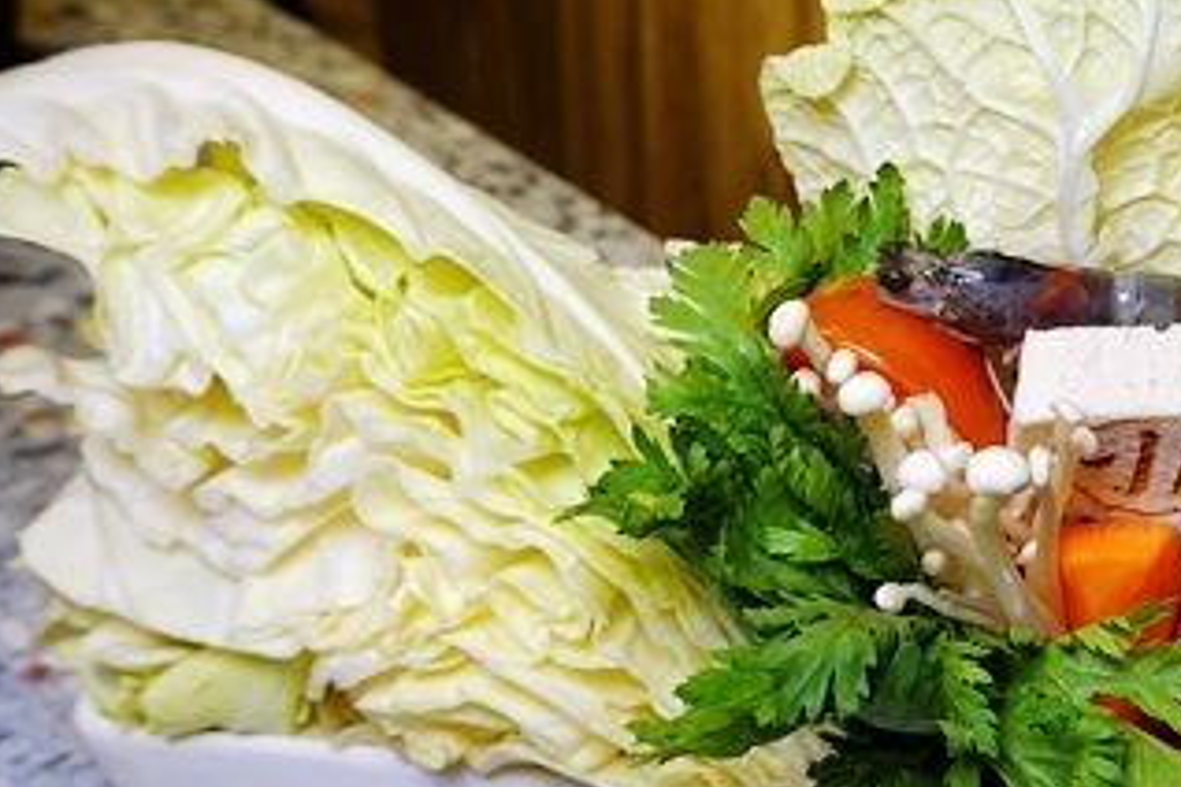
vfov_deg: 27.5
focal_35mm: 49
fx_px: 1607
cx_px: 925
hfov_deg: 39.0
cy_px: 410
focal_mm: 9
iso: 125
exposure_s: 1/60
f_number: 2.8
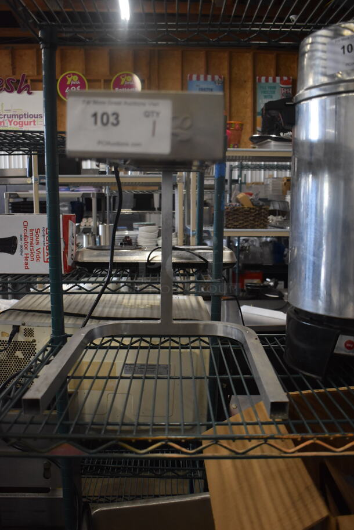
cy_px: 265
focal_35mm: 33
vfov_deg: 57.2
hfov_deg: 40.0
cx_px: 177
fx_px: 486
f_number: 3.8
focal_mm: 22
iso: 1250
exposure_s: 1/125
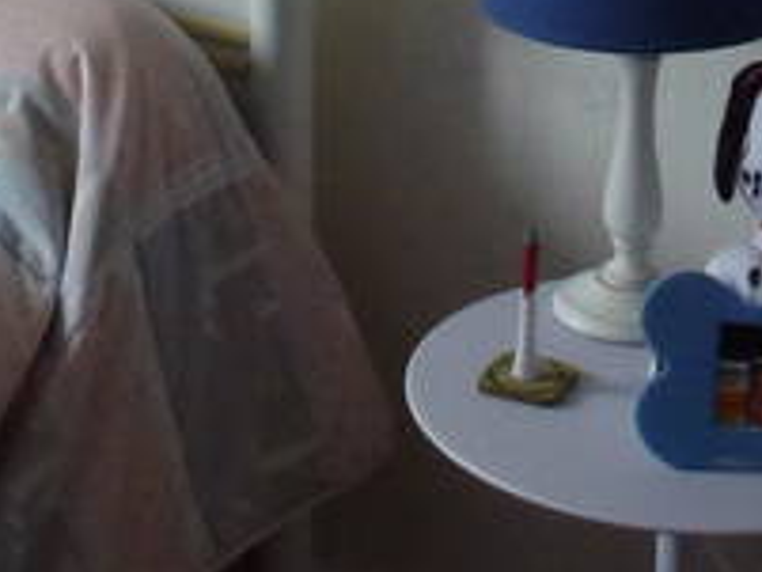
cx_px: 159
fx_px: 2687
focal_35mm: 122
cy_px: -568
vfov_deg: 11.1
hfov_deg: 16.0
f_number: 3.3
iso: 200
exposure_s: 1/60
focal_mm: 4.3
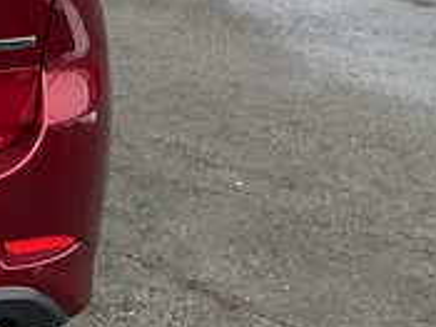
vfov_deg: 13.7
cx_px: -349
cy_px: -25
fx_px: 1334
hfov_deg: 15.8
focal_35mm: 106
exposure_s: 1/683
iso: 25
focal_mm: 3
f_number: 1.8
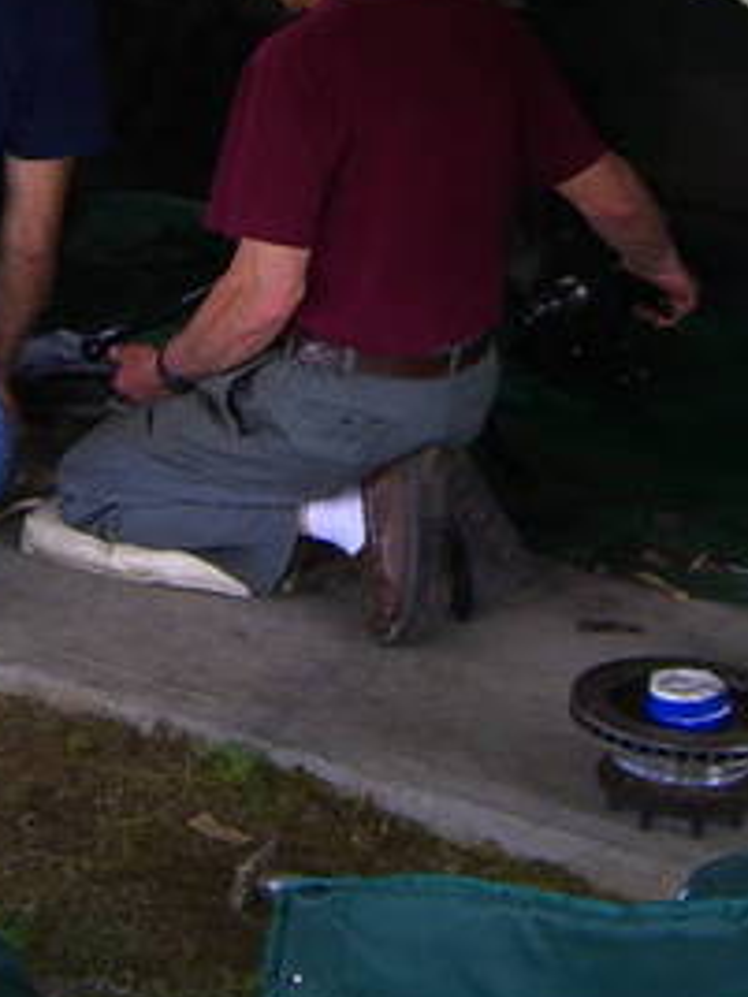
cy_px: 234
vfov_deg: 17.0
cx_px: 123
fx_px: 3313
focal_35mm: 115
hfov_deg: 12.8
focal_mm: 7.9
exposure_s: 1/80
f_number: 2.8
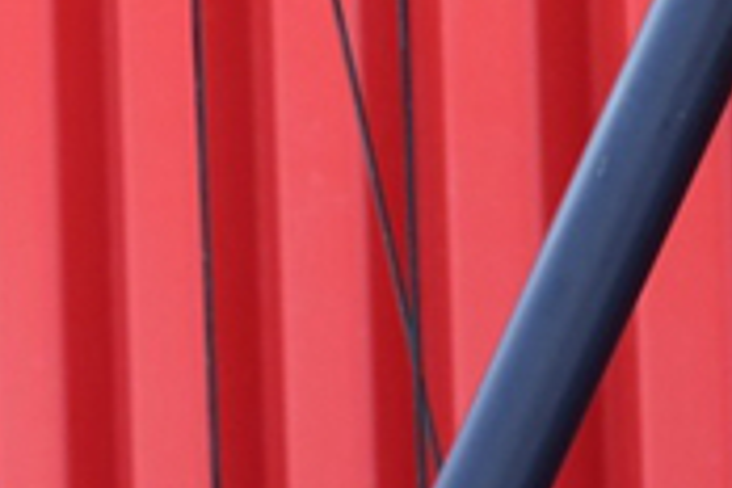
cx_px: 320
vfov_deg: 7.0
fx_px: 3822
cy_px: -576
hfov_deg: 10.9
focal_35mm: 188
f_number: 5.6
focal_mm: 27
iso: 400
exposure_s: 1/220
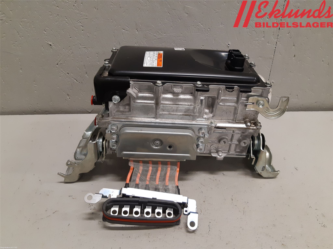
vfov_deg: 53.1
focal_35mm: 26
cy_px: 124
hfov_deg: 67.3
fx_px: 250
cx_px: 166
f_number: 1.7
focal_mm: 3.93
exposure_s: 1/50
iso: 200
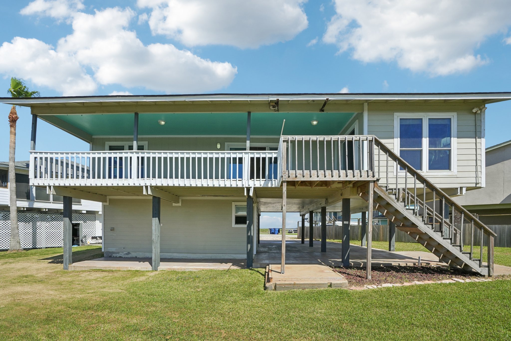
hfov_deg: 96.7
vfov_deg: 73.7
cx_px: 256
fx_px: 227
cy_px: 170
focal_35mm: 16
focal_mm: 16
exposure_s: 1/1500
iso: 400
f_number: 8
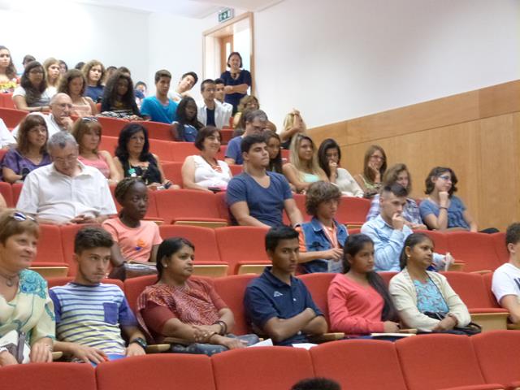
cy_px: 195
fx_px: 856
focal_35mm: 57
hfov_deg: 33.8
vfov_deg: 25.7
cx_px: 260
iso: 800
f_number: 3.2
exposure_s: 1/15
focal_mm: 10.2
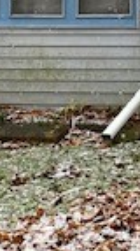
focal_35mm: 127
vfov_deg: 16.3
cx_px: 284
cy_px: -47
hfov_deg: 8.9
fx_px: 842
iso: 32
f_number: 1.8
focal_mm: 4.25
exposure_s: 1/275
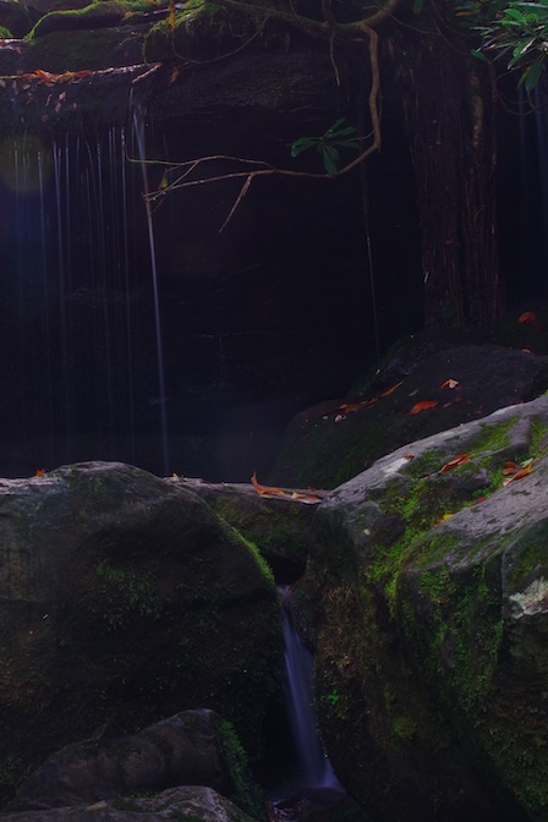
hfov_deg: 15.0
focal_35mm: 90
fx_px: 2055
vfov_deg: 22.6
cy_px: 340
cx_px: 28
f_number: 18
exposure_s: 8
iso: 100
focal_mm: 28.13
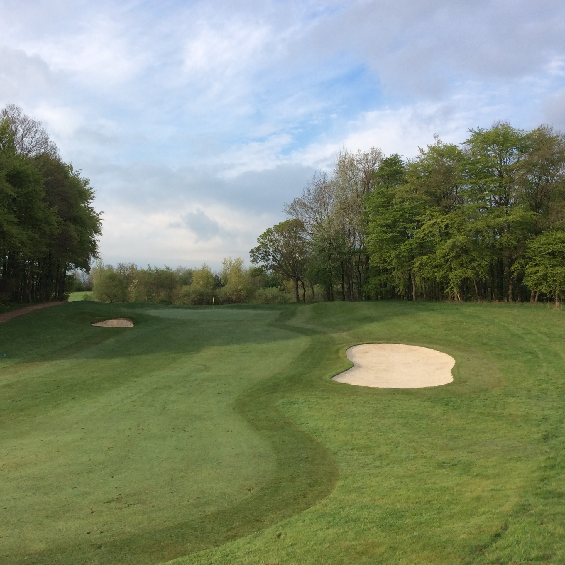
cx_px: 204
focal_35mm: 38
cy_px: 282
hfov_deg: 43.4
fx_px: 702
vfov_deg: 43.9
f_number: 2.4
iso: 32
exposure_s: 1/743
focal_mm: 3.3
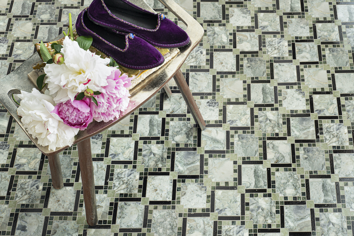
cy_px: 118
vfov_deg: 27.0
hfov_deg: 39.6
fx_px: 492
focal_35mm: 50
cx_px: 177
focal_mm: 50
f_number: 13
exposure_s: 1/8
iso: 250
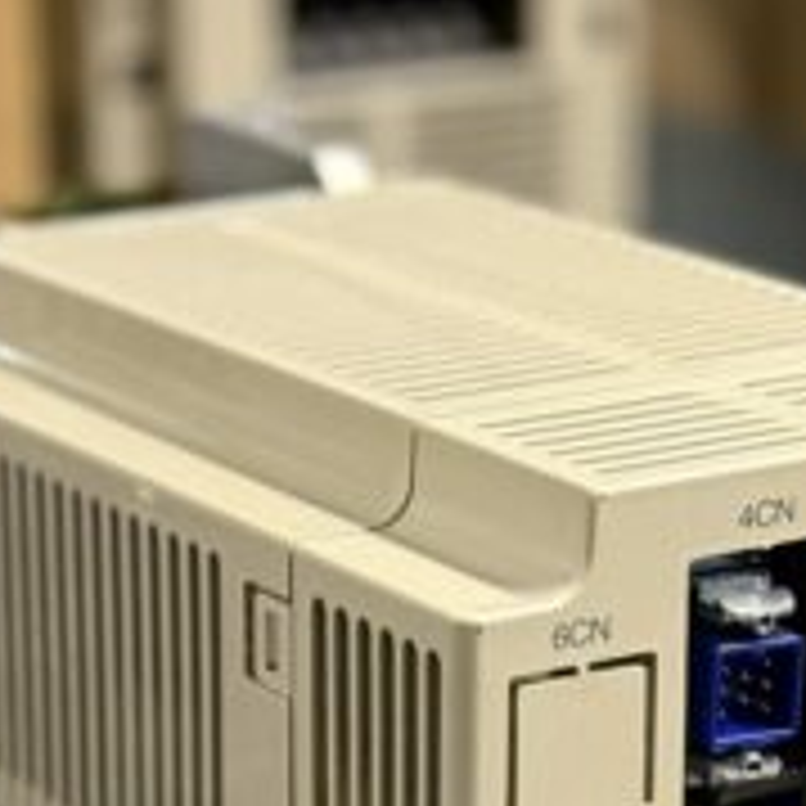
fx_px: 4794
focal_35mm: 182
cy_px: 1283
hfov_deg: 9.6
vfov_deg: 9.3
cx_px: 153
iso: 250
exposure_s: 1/33
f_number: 1.78
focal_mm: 6.76
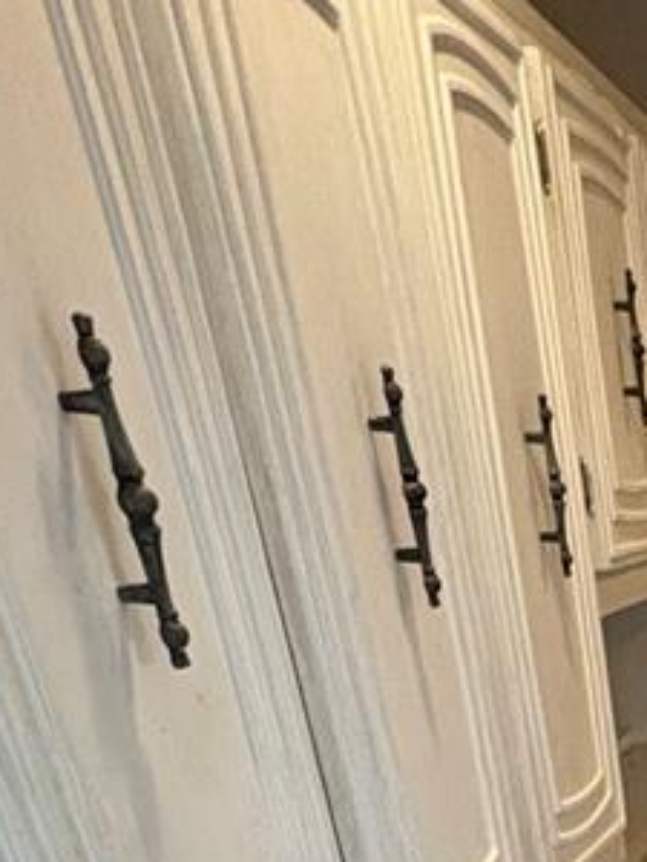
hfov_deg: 21.1
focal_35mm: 56
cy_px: 1333
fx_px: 1396
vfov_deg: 25.0
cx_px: 1027
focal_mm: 2.22
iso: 320
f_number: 2.2
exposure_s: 1/60
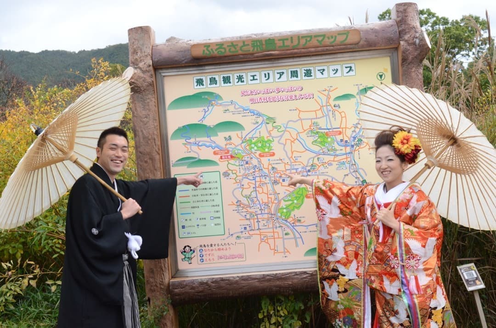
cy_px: 164
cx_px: 248
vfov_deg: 27.9
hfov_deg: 41.2
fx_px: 660
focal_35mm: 48
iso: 2000
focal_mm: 32
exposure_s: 1/400
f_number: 5.6
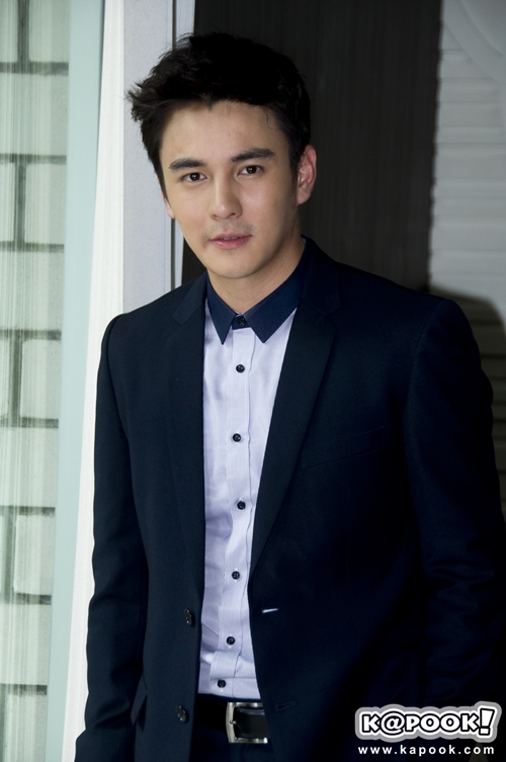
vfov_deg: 15.2
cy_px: 381
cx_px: 253
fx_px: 2854
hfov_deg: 10.1
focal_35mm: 135
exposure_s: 1/125
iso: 320
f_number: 5.6
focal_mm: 90
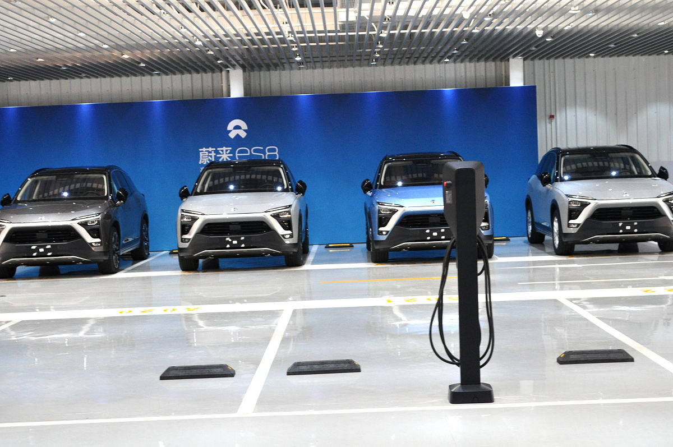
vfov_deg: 20.6
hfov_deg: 30.5
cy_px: 224
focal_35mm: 66
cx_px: 336
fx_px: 1232
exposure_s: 1/30
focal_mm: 44
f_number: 7.1
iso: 800
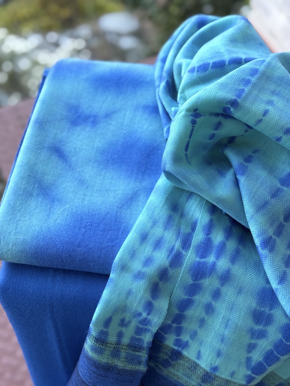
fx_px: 536
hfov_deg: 30.3
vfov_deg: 39.7
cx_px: 145
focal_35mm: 48
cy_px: 193
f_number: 1.78
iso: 50
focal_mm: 6.76
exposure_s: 1/210
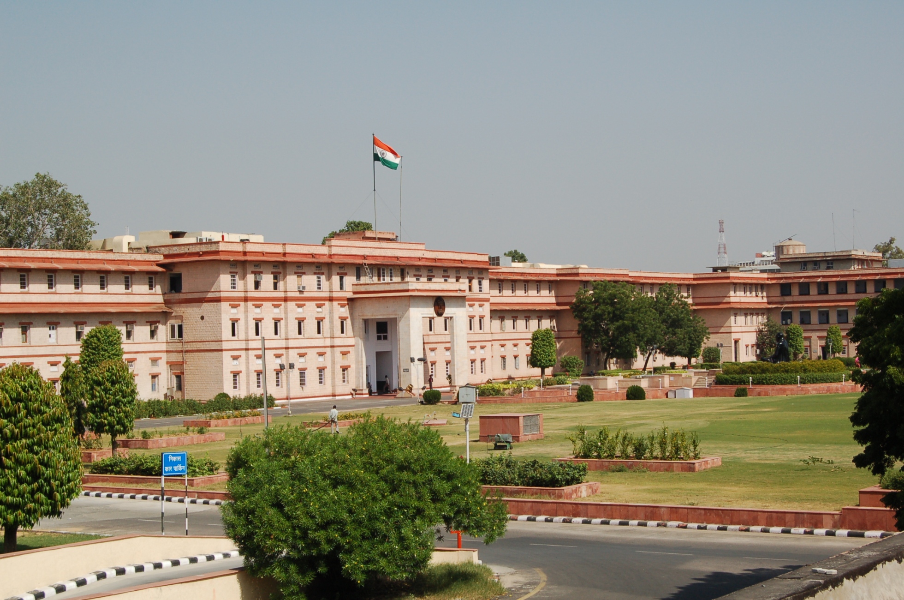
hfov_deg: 33.5
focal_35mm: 60
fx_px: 1504
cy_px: 300
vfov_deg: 22.5
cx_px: 452
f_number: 11
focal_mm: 40
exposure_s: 1/500
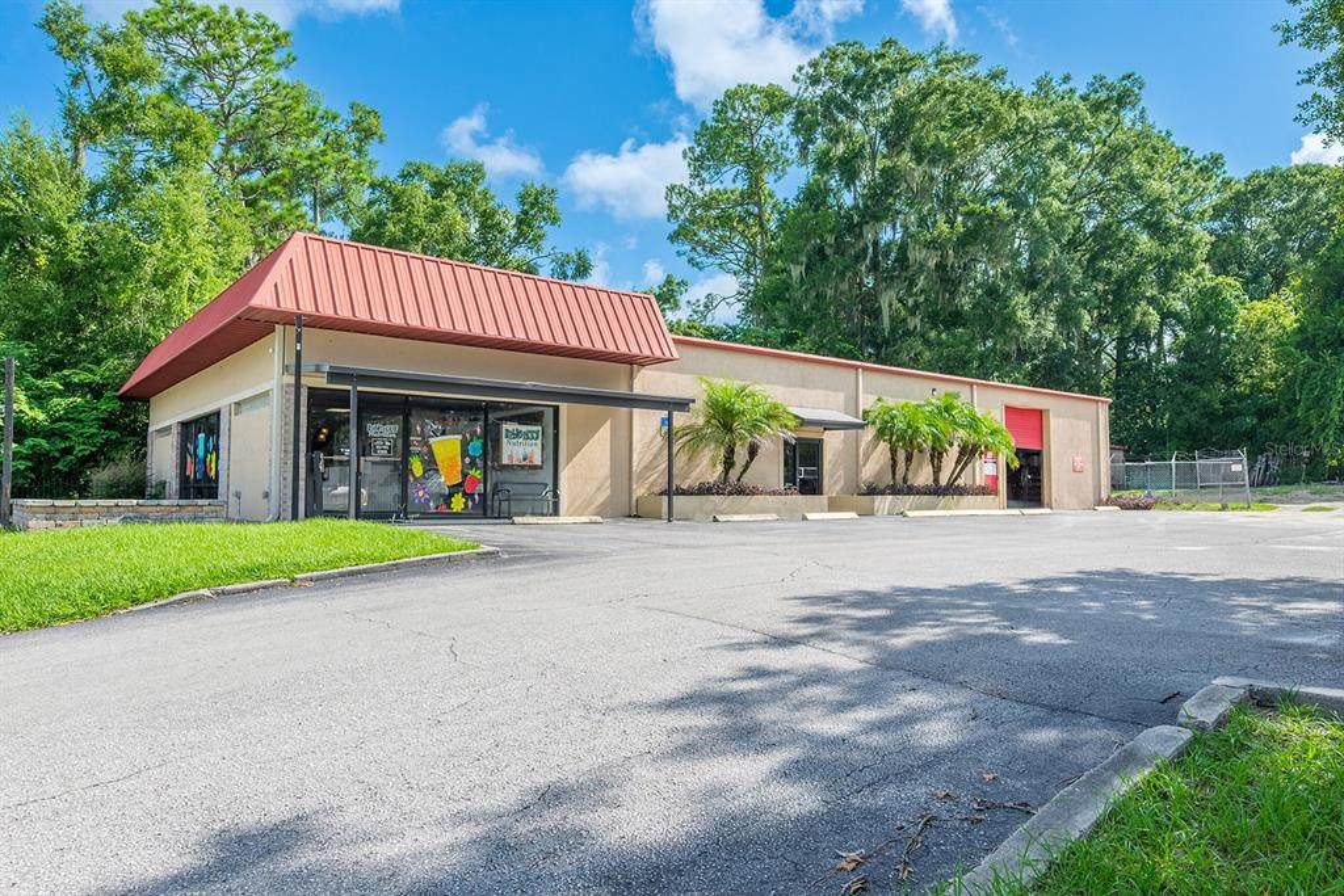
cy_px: 448
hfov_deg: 77.3
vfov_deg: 56.2
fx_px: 840
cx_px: 672
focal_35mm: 22
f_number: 8
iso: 400
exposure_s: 1/5000
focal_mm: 22.5
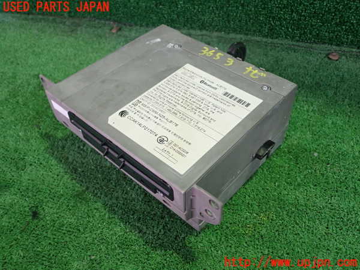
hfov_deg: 56.8
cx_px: 180
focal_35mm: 32
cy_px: 135
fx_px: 333
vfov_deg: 44.2
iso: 320
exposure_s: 1/30
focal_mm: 5.79
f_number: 2.4
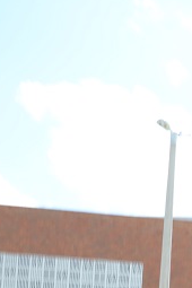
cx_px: 561
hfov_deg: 8.7
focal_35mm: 132
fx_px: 1056
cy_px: 323
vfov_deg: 15.1
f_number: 5.6
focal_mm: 22
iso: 100
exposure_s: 1/250
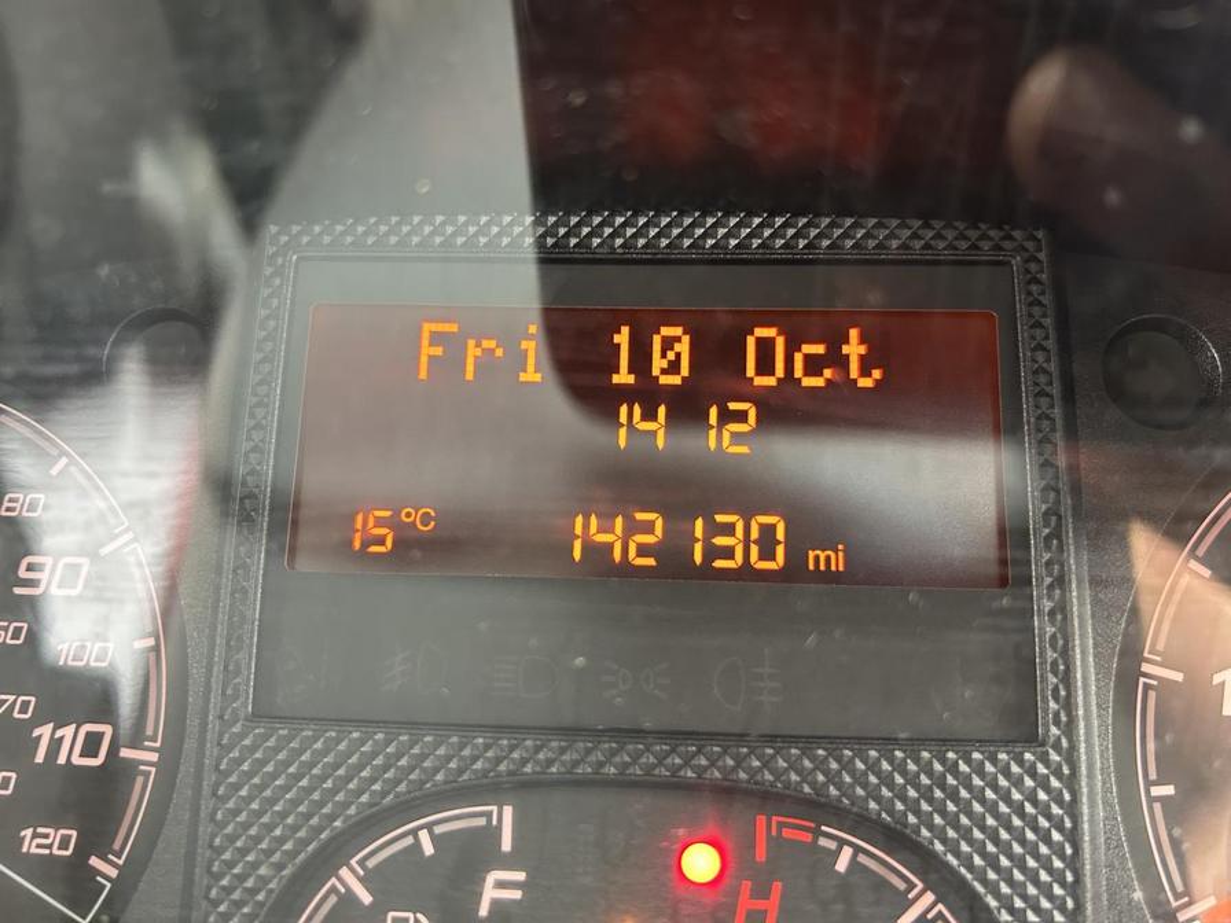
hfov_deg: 67.3
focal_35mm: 26
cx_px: 616
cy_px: 462
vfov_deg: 53.1
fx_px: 925
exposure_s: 1/48
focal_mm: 5.7
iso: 250
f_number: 1.5
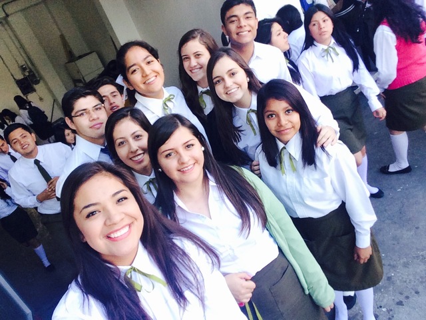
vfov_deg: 45.4
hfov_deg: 58.4
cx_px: 213
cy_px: 160
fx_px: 381
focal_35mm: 31
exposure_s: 1/120
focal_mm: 2.15
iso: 80
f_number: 2.4
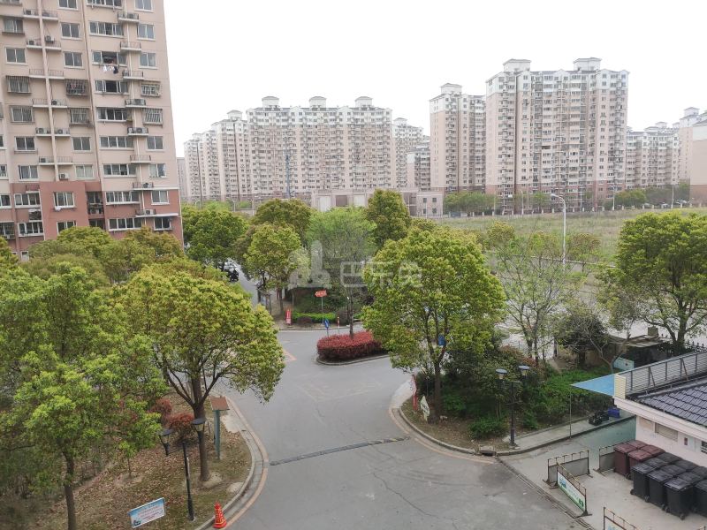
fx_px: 531
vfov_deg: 53.1
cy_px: 265
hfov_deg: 67.3
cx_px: 354
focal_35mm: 26
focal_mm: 4.77
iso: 112
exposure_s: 1/318
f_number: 1.75
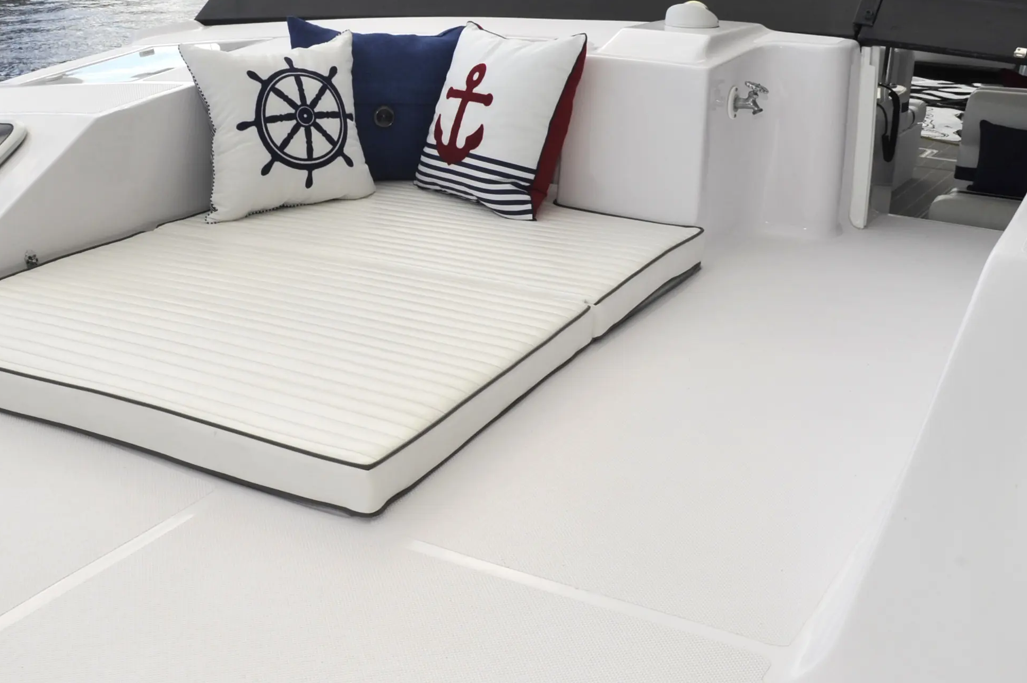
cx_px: 317
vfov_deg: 30.5
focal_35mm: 44
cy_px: 322
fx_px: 1254
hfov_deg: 43.7
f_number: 16
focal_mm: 20
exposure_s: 1/250
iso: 400
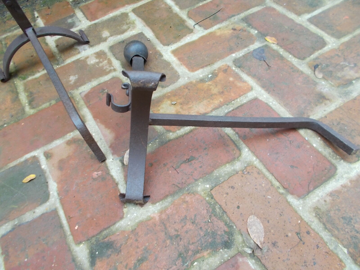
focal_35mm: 26
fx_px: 270
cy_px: 135
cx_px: 180
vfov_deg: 53.1
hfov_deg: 67.3
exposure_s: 1/40
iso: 80
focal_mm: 4.6
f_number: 3.2
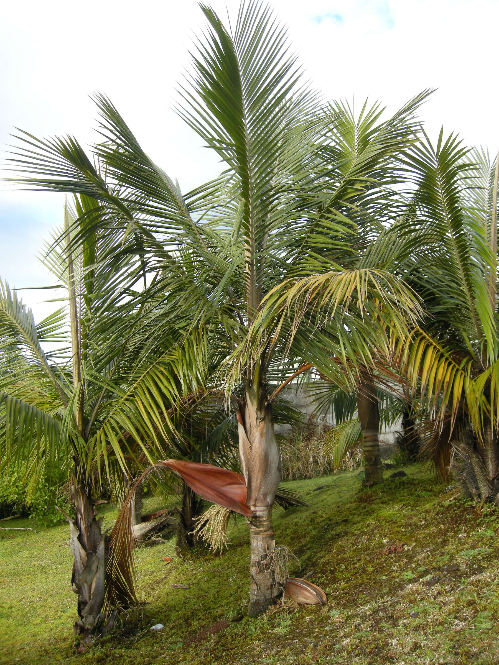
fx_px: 673
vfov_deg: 52.6
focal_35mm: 35
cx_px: 250
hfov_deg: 40.7
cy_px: 332
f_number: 3.4
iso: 64
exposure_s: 1/102
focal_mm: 7.5
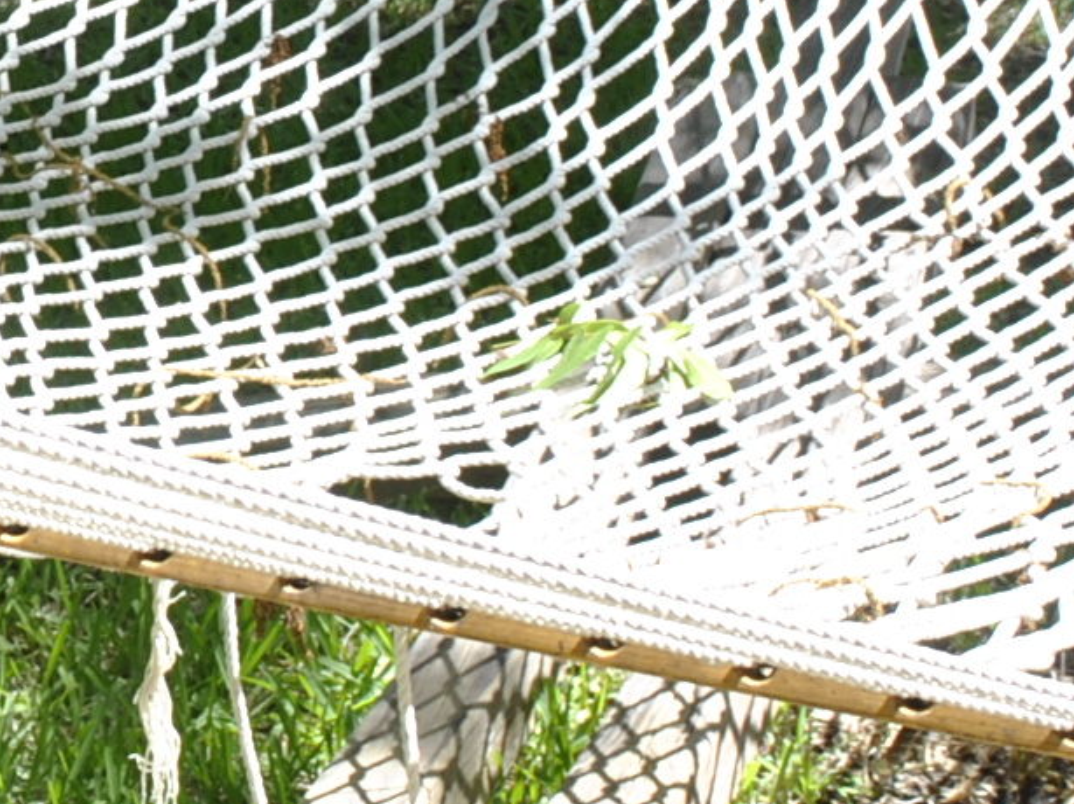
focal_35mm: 191
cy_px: 110
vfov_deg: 7.8
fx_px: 5924
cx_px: -506
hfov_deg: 10.1
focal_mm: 28
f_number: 10
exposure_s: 1/60
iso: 100
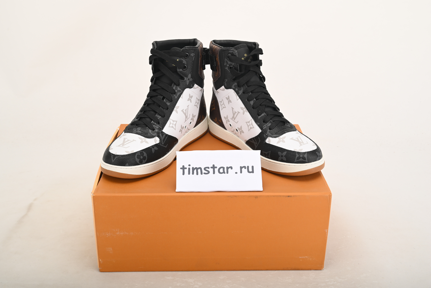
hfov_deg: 47.4
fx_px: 491
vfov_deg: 32.7
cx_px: 216
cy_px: 144
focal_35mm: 41
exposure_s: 1/200
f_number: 11
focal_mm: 41
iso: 100
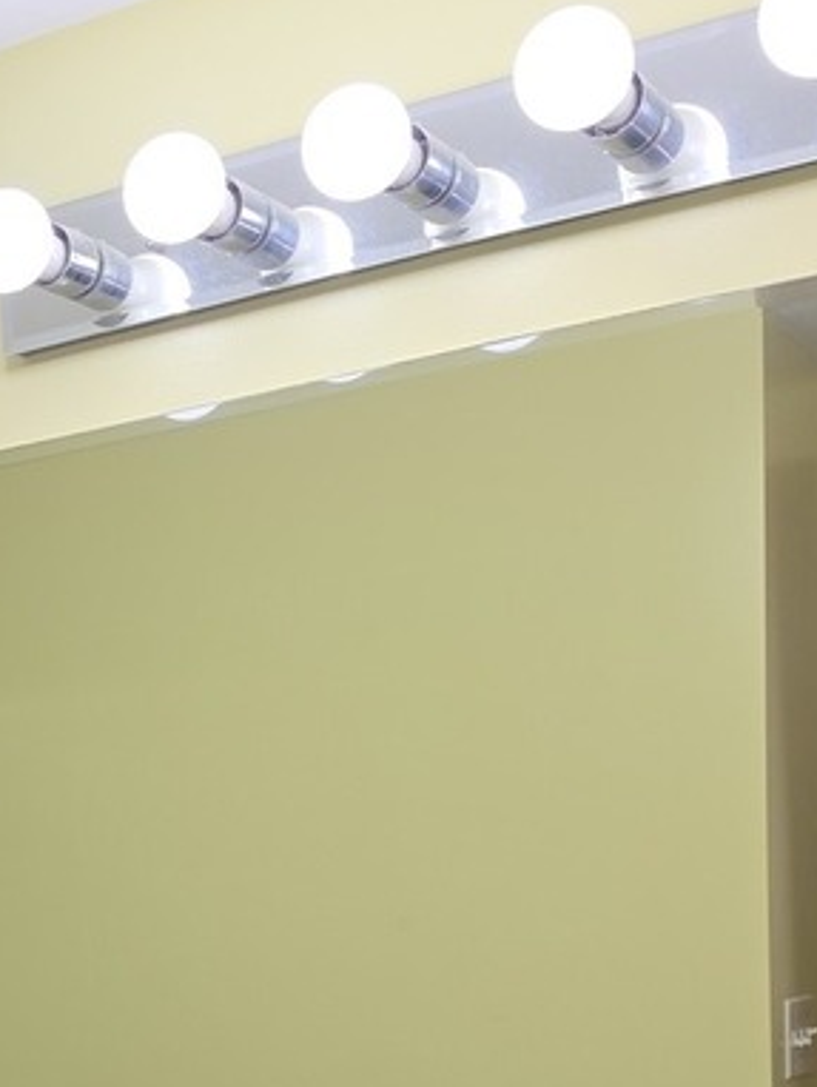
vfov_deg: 27.9
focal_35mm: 65
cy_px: 1107
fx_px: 2043
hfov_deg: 20.7
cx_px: -239
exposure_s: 1/120
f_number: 1.4
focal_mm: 6.5
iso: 10
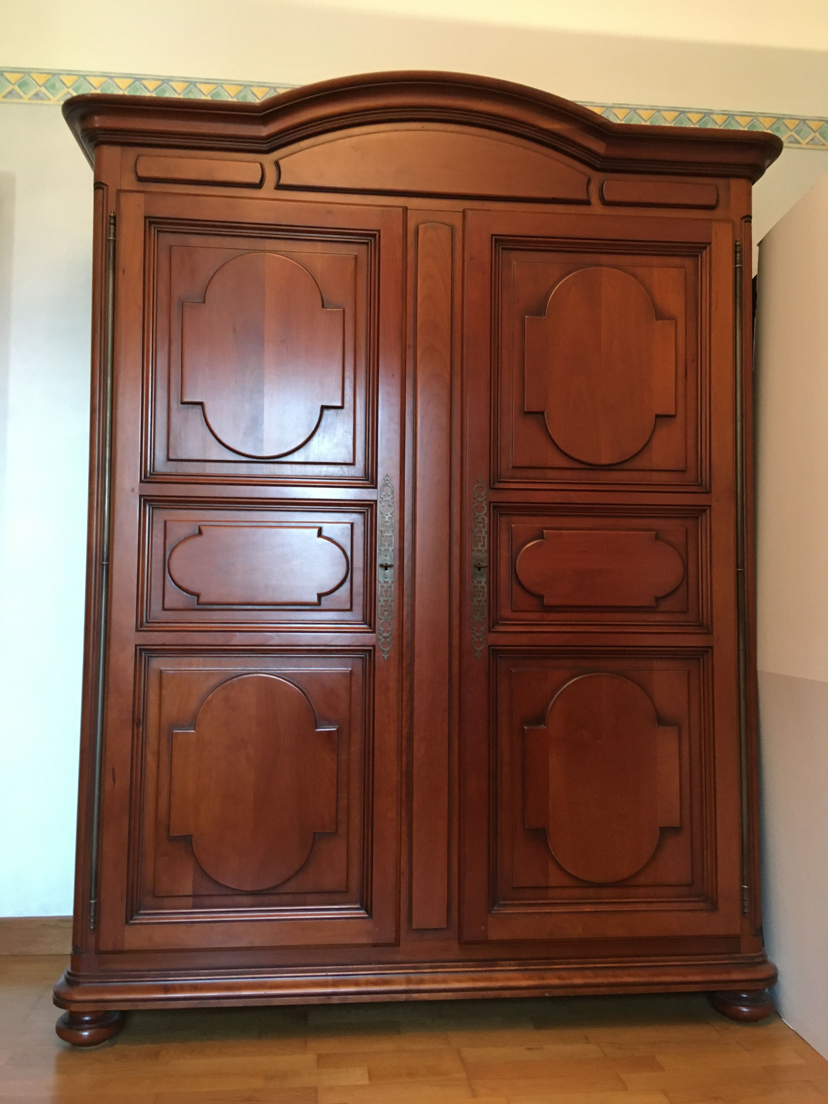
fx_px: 925
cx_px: 414
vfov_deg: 61.7
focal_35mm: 29
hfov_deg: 48.2
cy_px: 552
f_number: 2.2
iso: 200
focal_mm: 4.15
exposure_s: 1/20
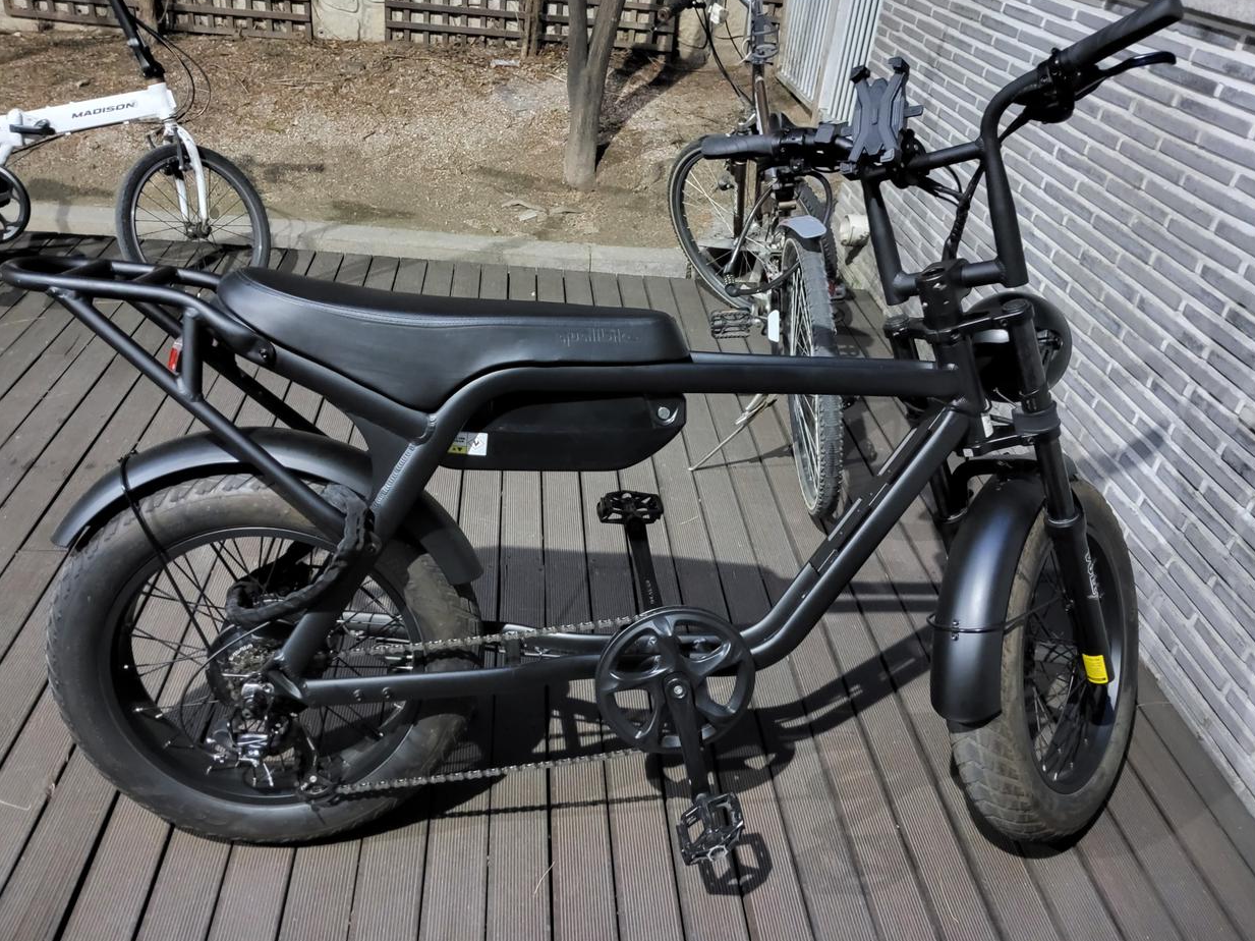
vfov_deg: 51.3
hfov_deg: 65.3
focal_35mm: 27
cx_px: 633
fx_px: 979
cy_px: 459
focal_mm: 3.98
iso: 640
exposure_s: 1/24
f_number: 1.8
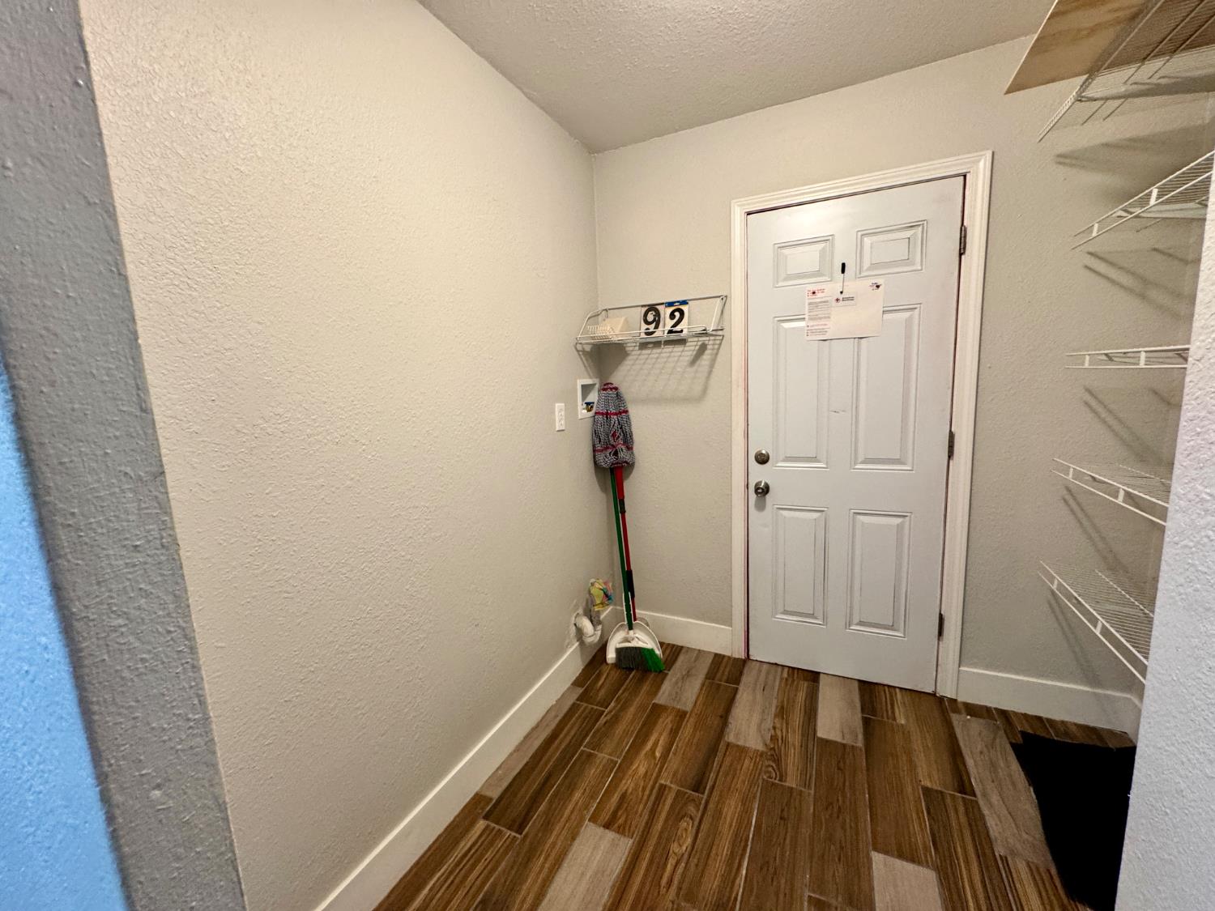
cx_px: 608
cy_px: 456
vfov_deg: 85.7
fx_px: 491
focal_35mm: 14
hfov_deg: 102.1
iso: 200
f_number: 2.2
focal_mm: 2.22
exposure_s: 1/60
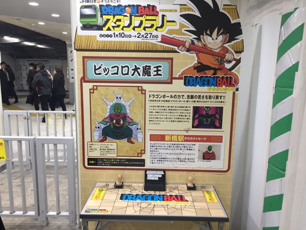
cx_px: 153
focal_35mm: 29
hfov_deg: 61.7
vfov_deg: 48.2
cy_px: 115
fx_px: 256
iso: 80
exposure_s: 1/30
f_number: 2.2
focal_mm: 4.15
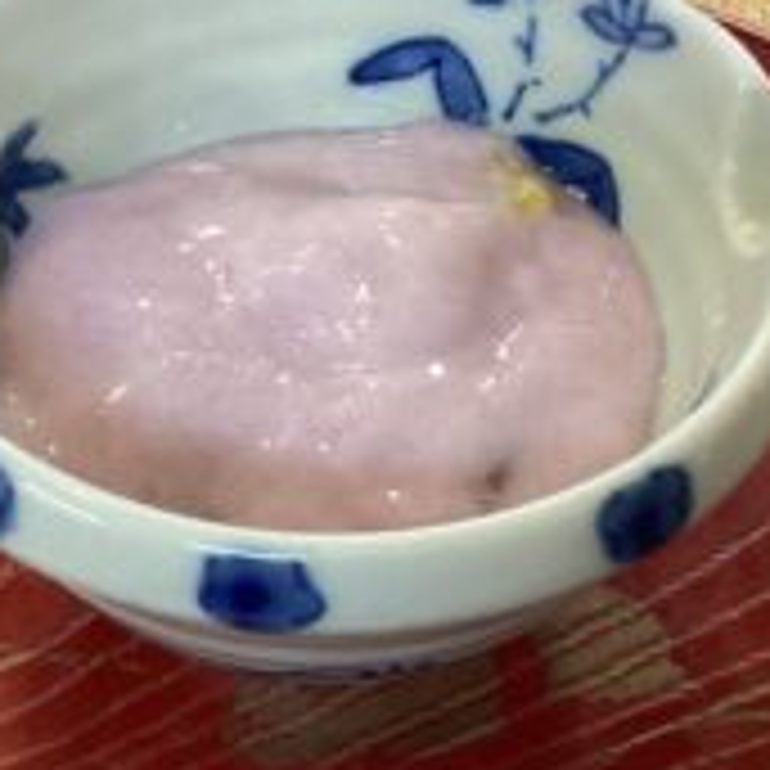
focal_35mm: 60
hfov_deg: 28.6
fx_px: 1510
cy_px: 331
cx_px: 358
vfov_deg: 28.6
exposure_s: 1/50
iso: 200
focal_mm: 3.3
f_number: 2.4
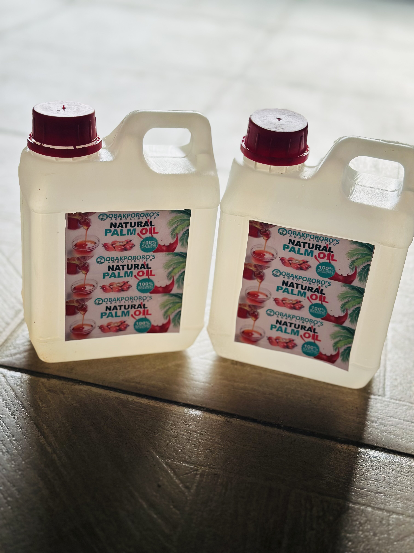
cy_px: 276
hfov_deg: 30.3
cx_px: 207
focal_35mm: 48
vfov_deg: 39.7
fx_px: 765
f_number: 1.78
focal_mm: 6.86
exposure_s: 1/341
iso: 80
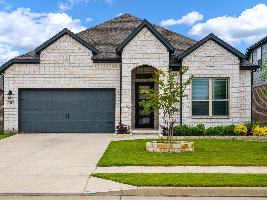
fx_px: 378
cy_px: 100
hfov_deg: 38.9
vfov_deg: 29.7
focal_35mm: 49
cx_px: 123
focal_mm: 30
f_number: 8
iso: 250
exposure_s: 1/320
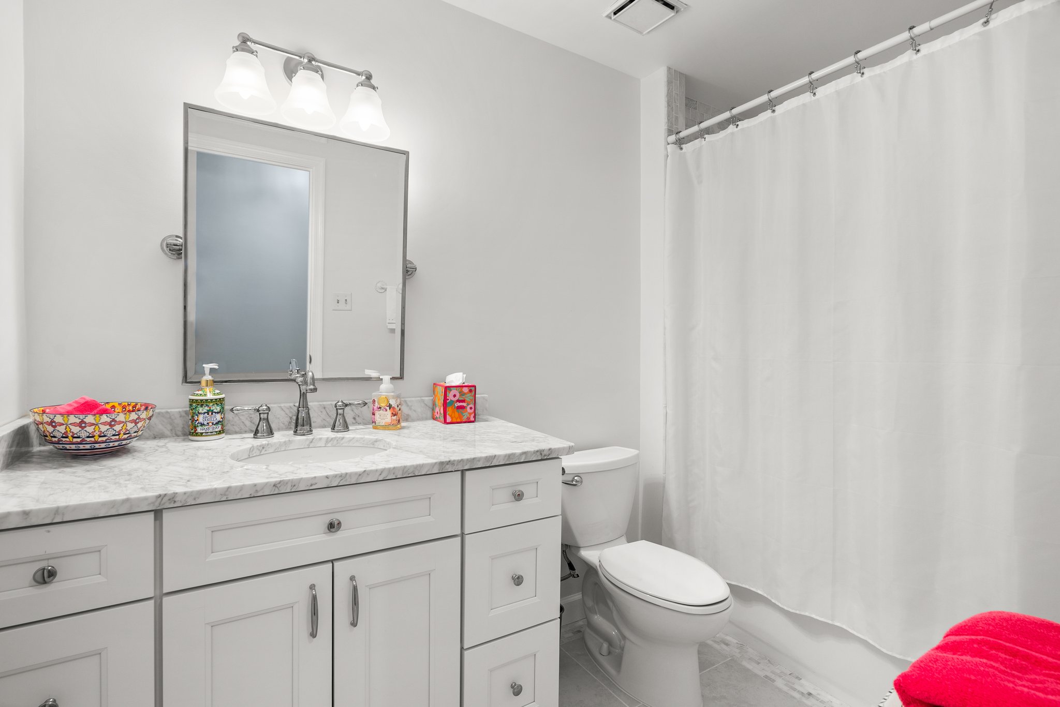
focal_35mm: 16
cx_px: 530
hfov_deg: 96.7
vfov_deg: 73.8
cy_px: 354
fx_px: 471
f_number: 8
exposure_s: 1
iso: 125
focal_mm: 16
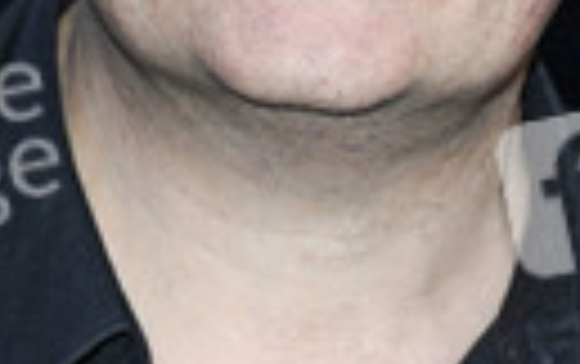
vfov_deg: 2.6
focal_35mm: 499
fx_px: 7891
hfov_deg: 4.2
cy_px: -54
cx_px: 321
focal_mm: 105
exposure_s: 1/200
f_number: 4.5
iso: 320
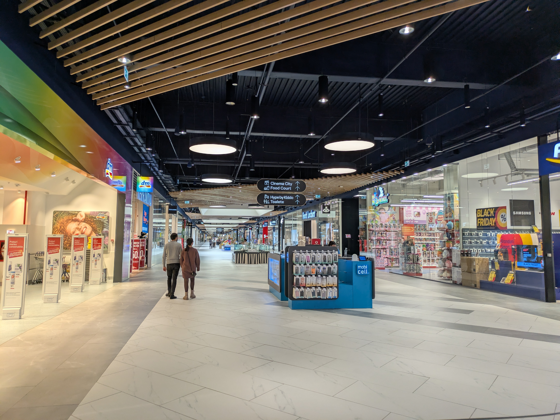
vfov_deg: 54.9
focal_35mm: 25
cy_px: 210
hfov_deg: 69.4
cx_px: 280
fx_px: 405
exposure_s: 1/110
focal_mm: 5.43
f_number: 1.89
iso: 45
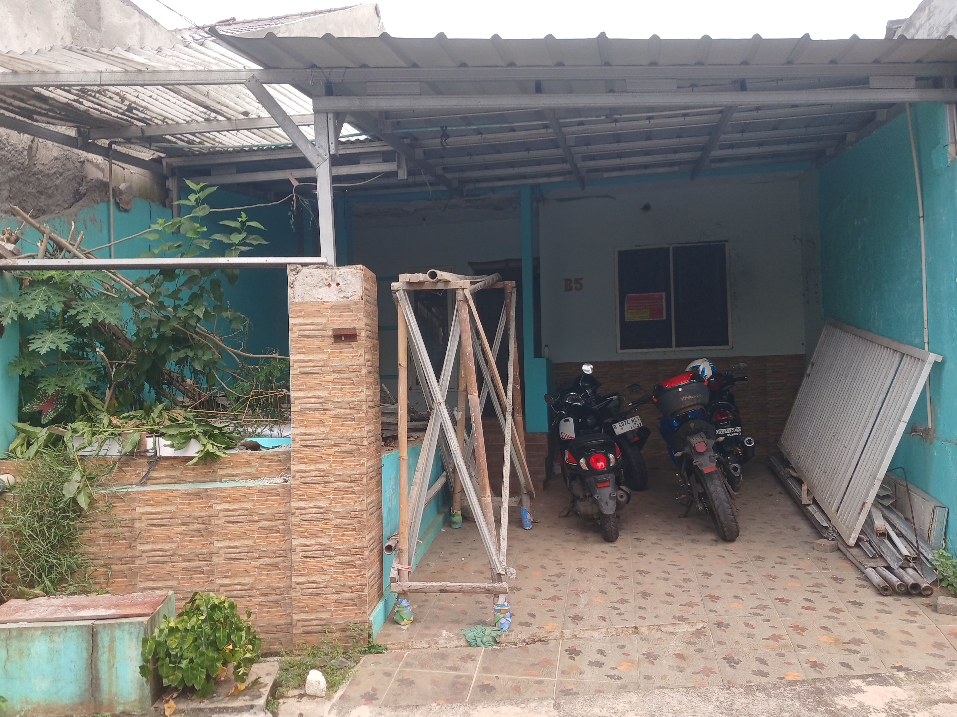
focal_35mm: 29
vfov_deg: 48.2
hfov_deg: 61.7
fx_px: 802
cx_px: 480
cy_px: 379
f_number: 1.8
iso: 20
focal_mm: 4
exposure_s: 1/137
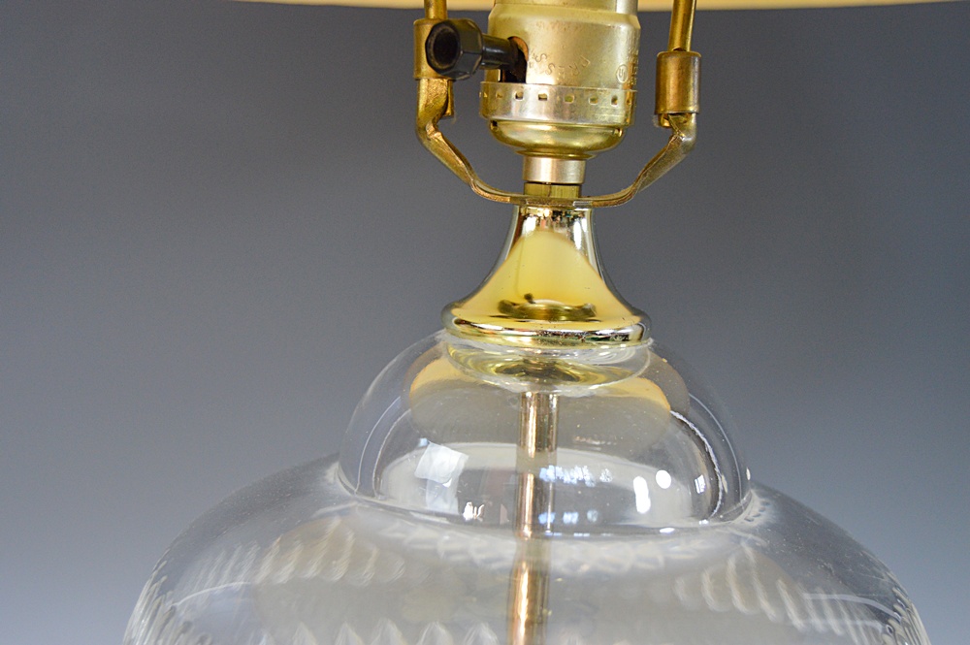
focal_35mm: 57
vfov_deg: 23.7
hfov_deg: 35.1
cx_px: 485
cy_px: 322
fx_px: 1535
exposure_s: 1/60
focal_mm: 38
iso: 900
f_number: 4.8
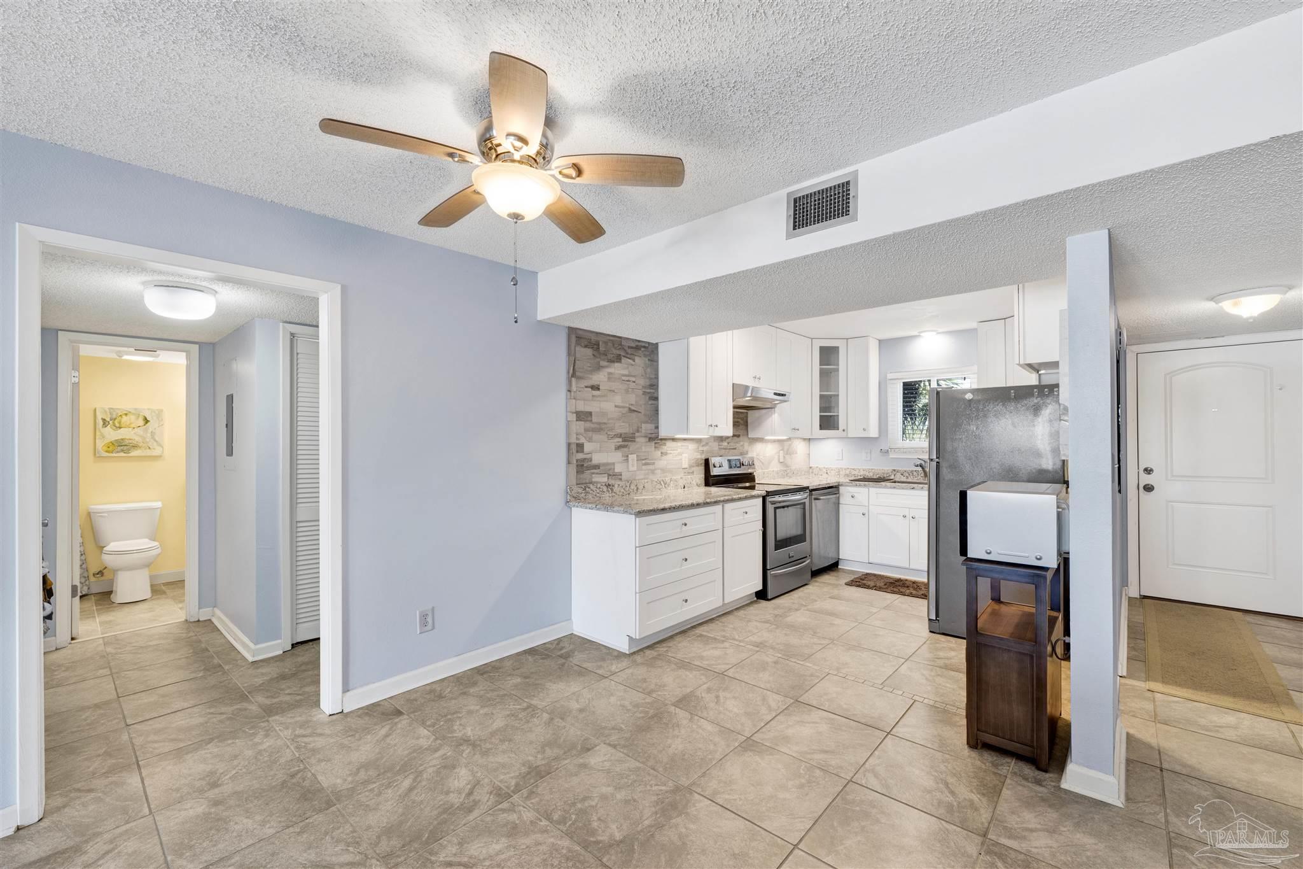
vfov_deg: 77.3
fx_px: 543
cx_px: 652
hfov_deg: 100.4
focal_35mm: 15
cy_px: 434
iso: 400
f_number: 11
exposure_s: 1/5
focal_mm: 15
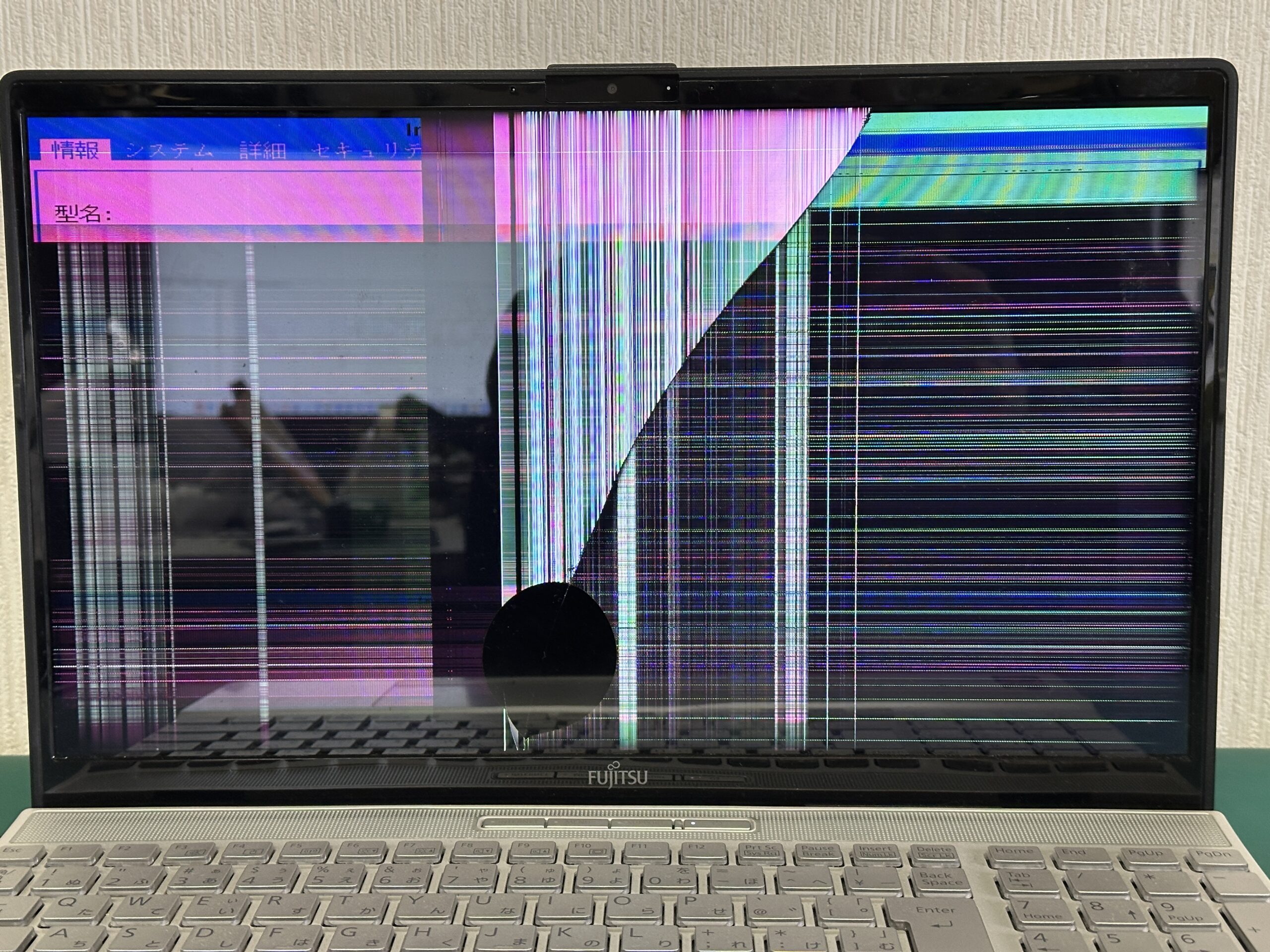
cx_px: 635
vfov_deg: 30.3
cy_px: 476
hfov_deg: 39.7
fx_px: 1761
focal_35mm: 48
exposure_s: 1/50
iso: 250
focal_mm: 6.86
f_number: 1.78
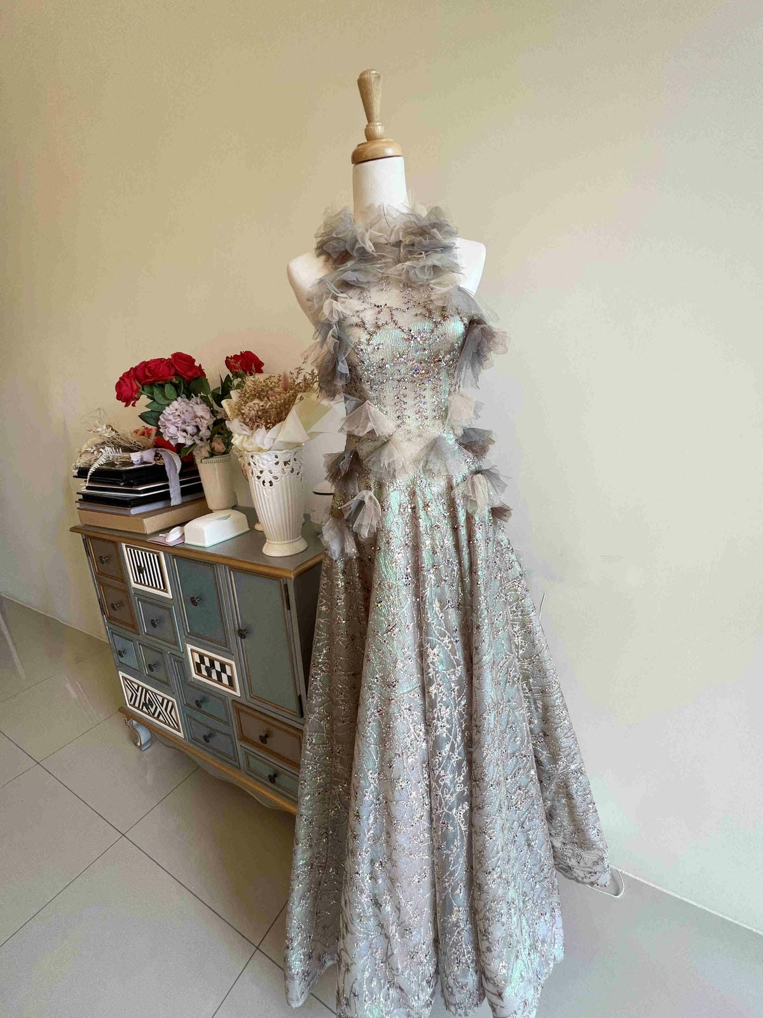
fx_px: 382
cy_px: 509
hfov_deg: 89.9
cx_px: 382
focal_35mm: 13
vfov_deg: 106.2
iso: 80
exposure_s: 1/120
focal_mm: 1.57
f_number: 1.8
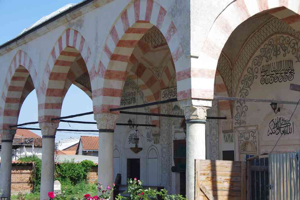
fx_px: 625
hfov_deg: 27.0
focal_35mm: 75
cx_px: 150
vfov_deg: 18.2
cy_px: 100
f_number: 10
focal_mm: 50
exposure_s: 1/80
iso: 200
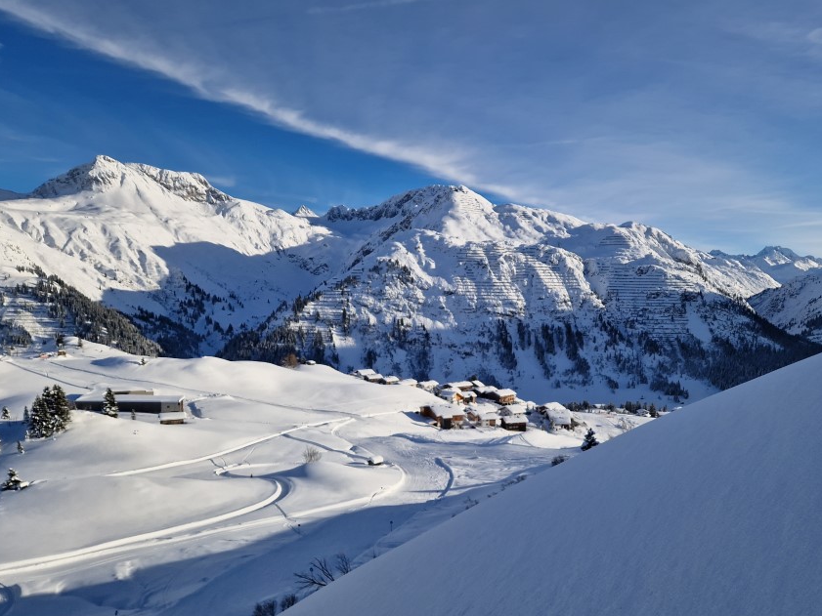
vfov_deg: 49.6
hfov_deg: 63.3
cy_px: 358
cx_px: 450
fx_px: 665
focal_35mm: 28
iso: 50
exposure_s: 1/3104
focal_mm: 5.4
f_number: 1.8
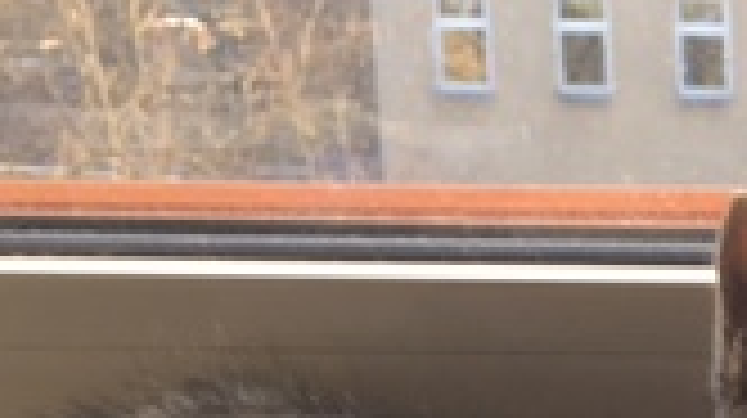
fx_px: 2414
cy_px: 571
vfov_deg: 9.7
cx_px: 1269
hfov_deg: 15.5
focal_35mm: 122
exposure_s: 1/100
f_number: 2.2
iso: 25
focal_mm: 4.15
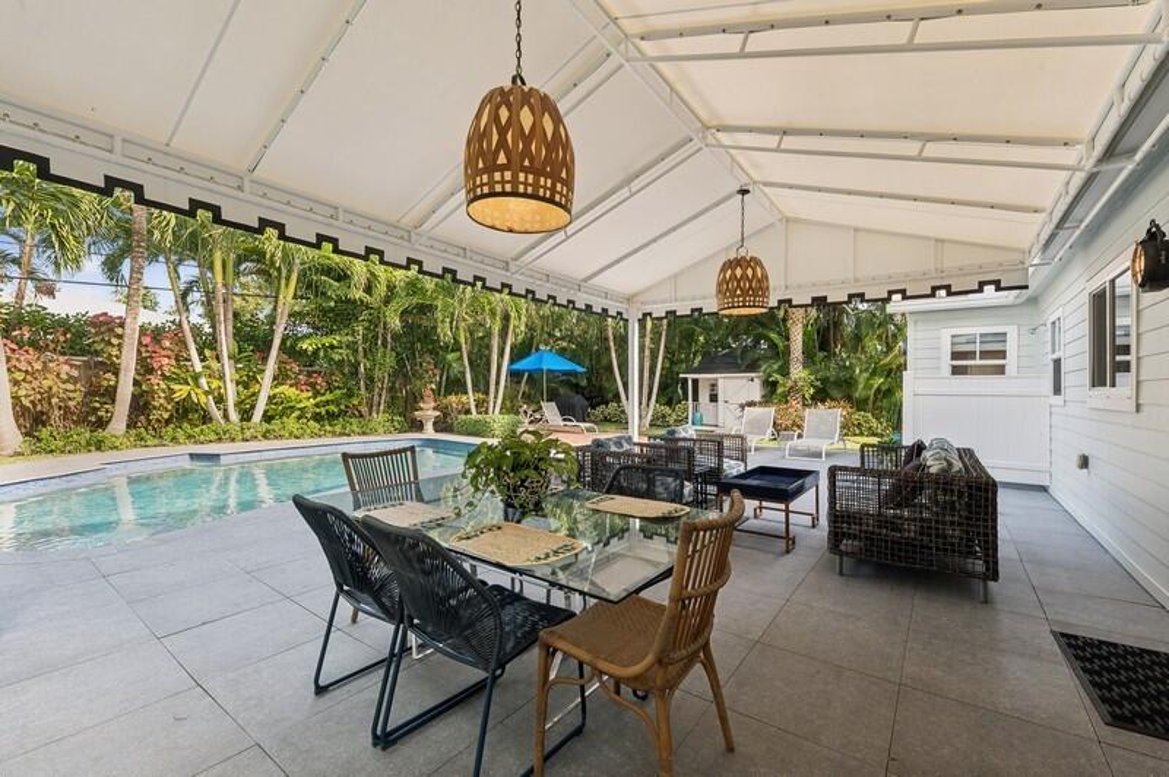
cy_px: 388
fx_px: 487
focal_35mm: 15
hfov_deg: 100.4
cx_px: 584
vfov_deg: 77.2
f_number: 11
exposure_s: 1/25
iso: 100
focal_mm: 15
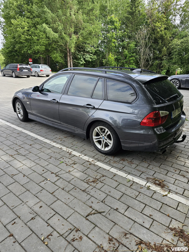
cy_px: 126
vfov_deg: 73.9
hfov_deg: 58.9
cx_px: 94
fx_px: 167
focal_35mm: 23
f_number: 1.7
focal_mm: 6.3
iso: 12
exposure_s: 1/180
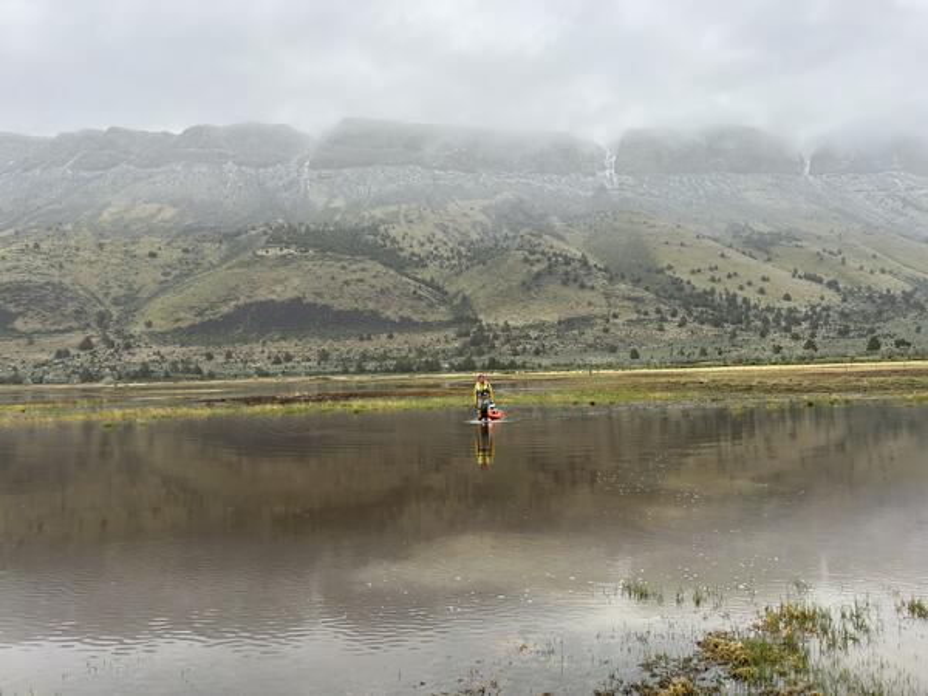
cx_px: 464
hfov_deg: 67.3
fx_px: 697
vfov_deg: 53.1
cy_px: 348
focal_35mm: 26
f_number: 1.5
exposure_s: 1/718
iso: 50
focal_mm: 5.7
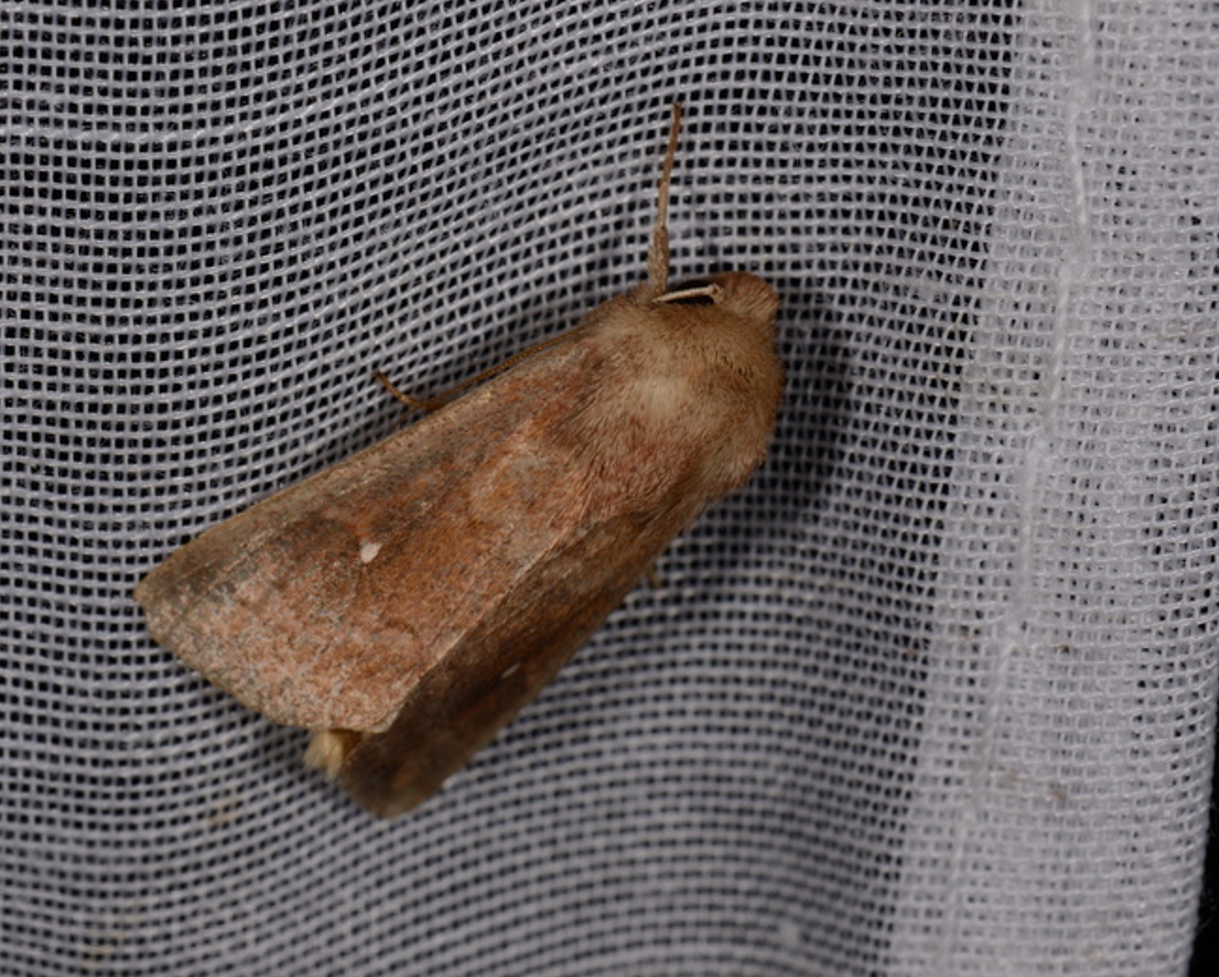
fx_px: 5255
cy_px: 488
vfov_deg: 10.6
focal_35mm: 146
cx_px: 552
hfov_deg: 13.2
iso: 100
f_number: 25
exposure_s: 1/60
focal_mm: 85
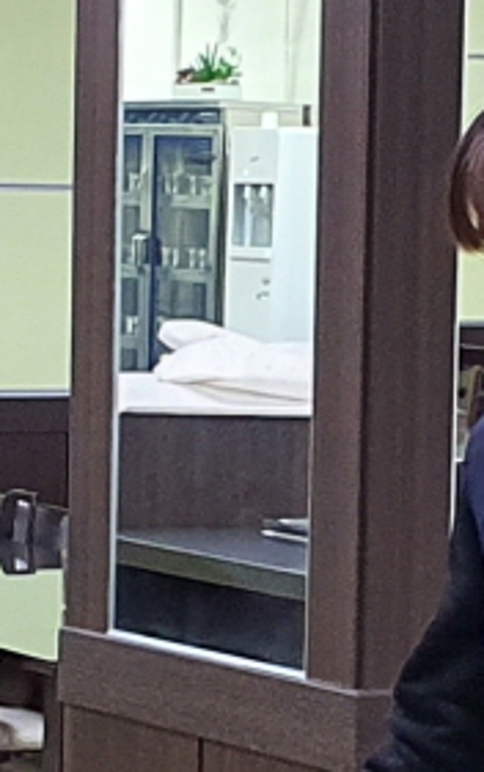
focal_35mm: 196
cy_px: 492
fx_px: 4130
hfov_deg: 6.7
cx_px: 258
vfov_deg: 10.7
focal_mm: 4.3
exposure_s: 1/40
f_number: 2.4
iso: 250
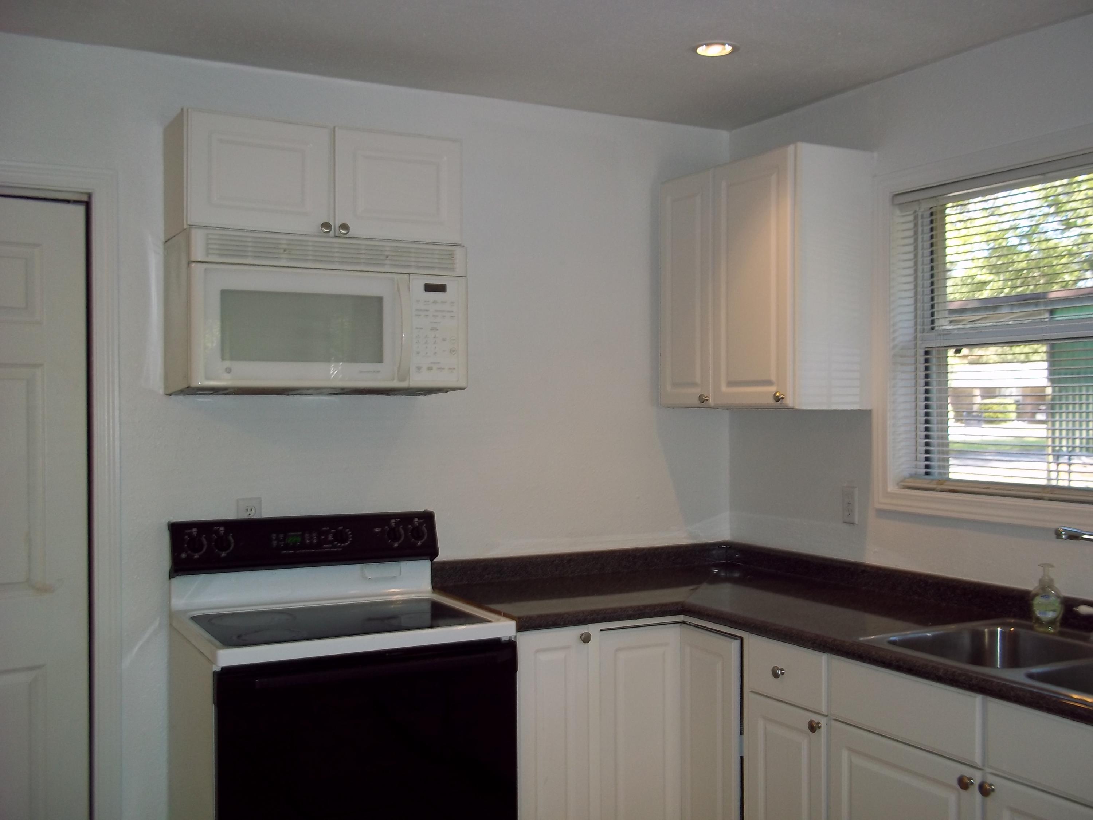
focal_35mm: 36
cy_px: 410
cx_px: 546
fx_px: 1137
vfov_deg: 39.7
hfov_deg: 51.4
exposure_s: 1/30
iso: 80
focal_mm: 6.5
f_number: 3.1
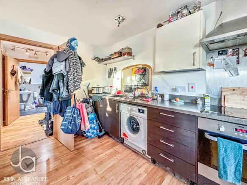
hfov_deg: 102.1
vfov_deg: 85.7
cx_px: 124
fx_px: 100
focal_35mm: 14
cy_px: 92
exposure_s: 1/60
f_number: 2.2
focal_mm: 2.22
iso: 500
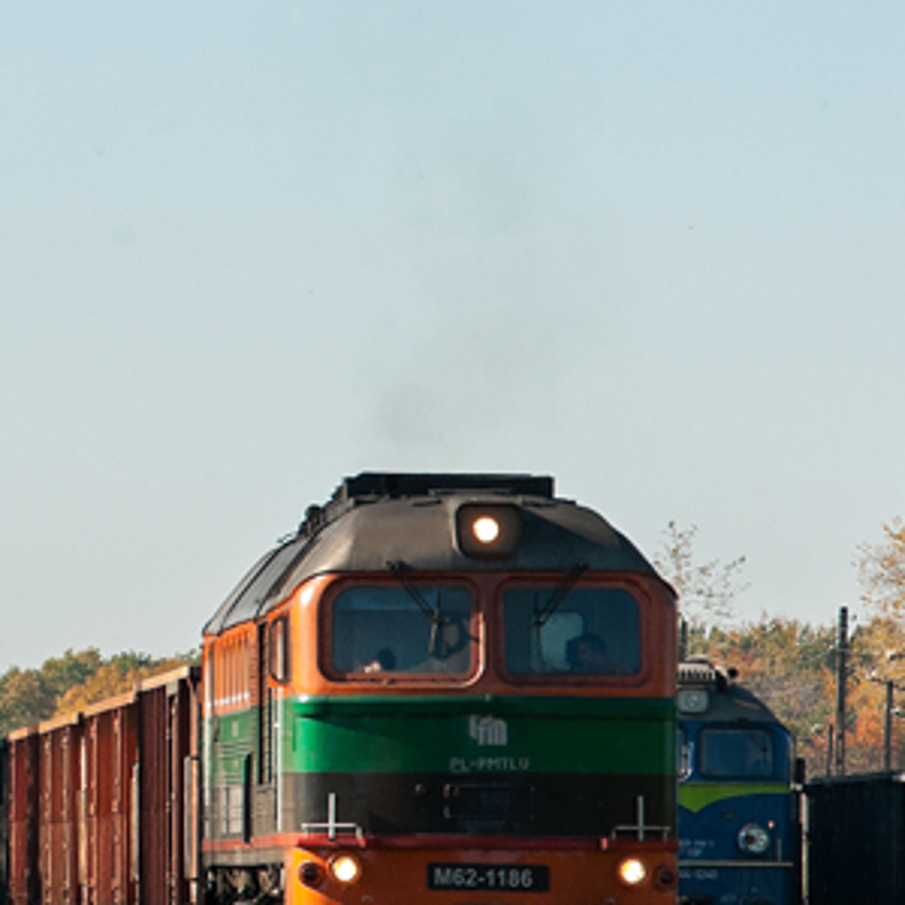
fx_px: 10957
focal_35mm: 370
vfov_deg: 4.7
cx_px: -281
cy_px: 505
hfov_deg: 4.7
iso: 200
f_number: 9
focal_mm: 85
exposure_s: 1/400
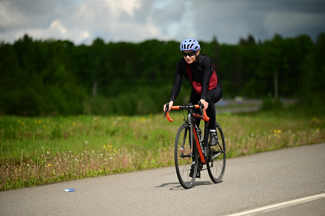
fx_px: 1489
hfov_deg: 12.5
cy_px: 108
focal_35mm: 165
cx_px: 162
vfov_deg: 8.3
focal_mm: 165
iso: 200
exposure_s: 1/3200
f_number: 2.8
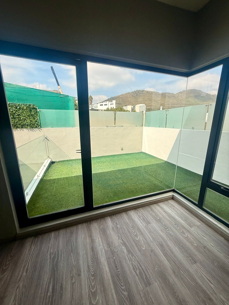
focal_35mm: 14
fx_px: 123
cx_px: 114
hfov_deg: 85.7
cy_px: 152
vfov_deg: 102.1
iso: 64
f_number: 2.2
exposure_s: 1/1125
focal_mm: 2.22
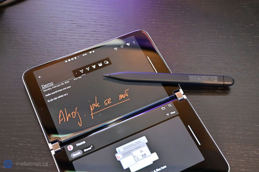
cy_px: 86
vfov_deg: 27.7
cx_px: 130
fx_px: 351
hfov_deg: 40.5
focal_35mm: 49
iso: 2000
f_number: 5
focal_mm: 32.5
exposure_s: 1/50
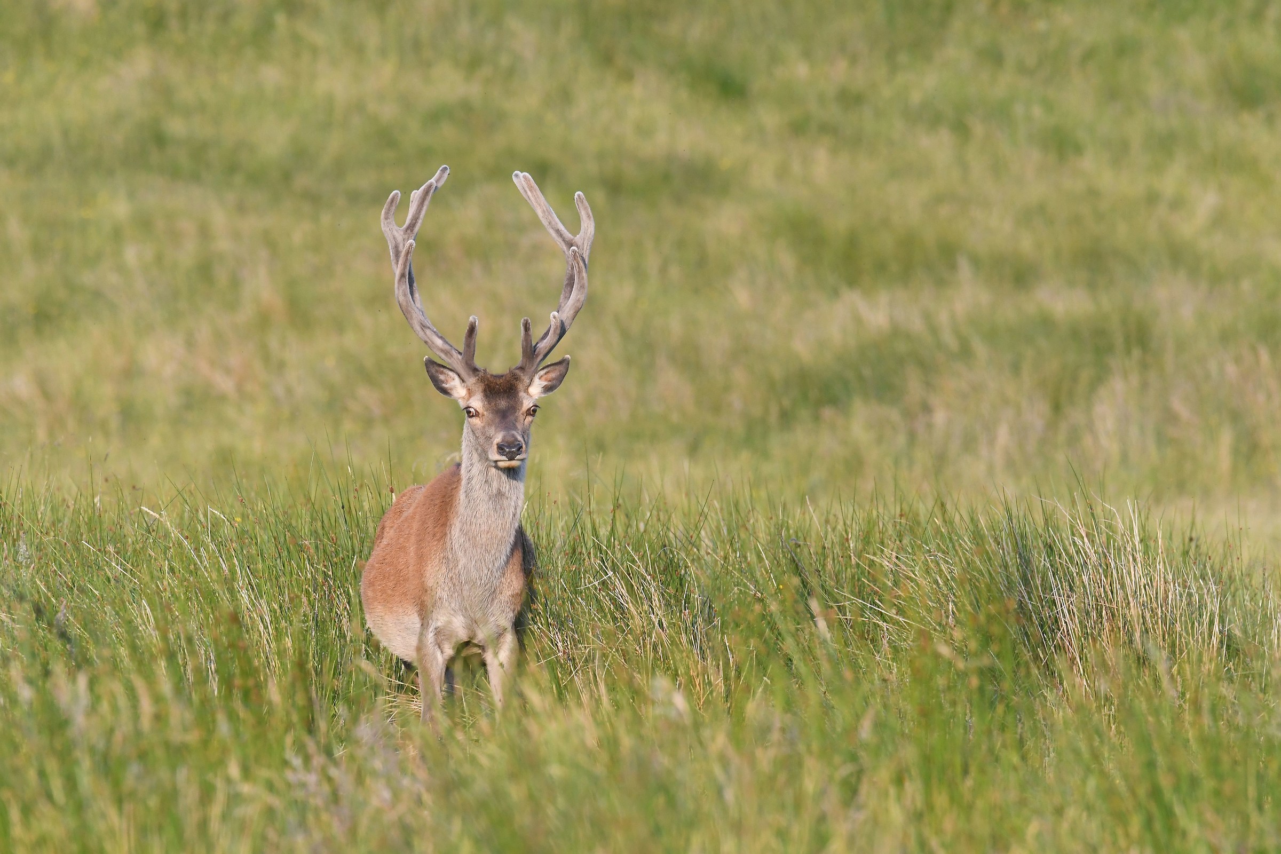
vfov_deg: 2.2
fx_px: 22416
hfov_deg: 3.3
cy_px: 427
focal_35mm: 630
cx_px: 640
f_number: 8
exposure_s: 1/800
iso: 1600
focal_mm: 420
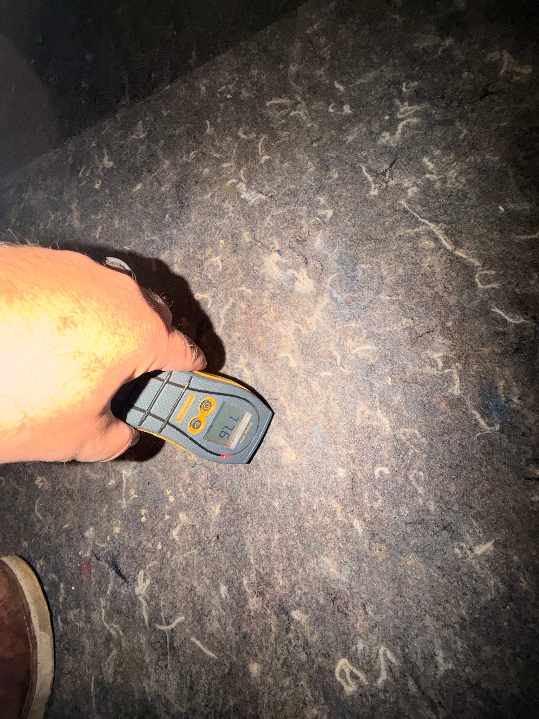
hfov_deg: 85.7
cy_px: 360
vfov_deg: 102.1
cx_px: 270
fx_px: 291
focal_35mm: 14
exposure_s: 1/60
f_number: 2.2
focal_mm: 2.22
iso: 80
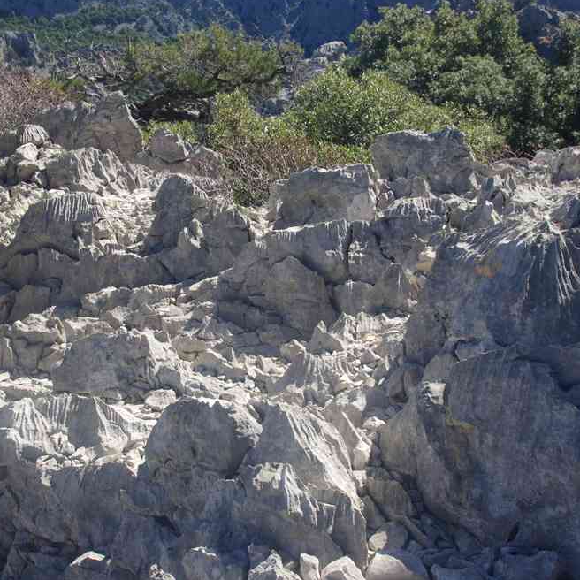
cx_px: 237
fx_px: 846
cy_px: 289
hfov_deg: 37.7
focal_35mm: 45
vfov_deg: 37.8
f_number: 11
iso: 200
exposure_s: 1/60
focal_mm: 23
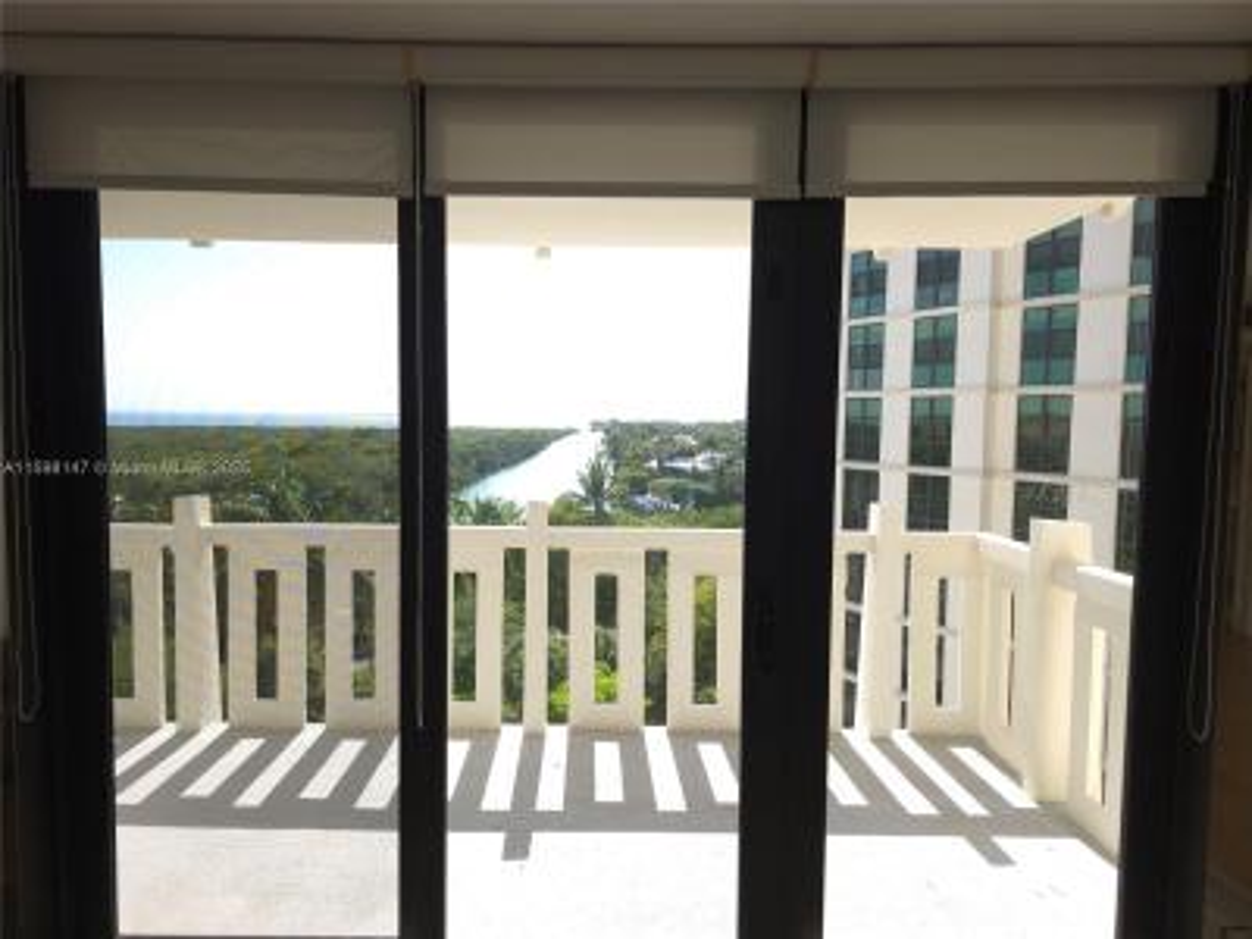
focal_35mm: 23
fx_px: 832
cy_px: 470
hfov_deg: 73.9
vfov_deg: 58.9
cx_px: 626
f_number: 1.7
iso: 12
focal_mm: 6.3
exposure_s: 1/125
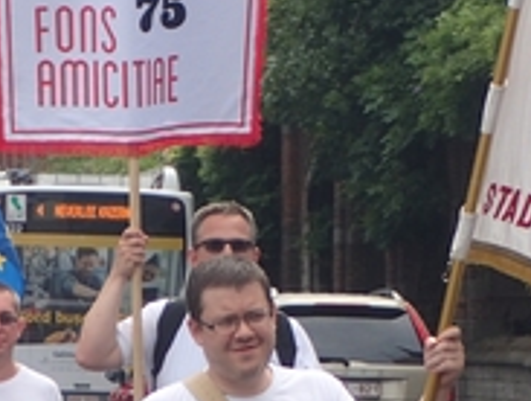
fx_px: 3720
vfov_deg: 6.1
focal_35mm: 242
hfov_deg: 8.1
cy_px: 392
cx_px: 46
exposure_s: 1/400
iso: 100
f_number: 4.2
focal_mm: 13.47
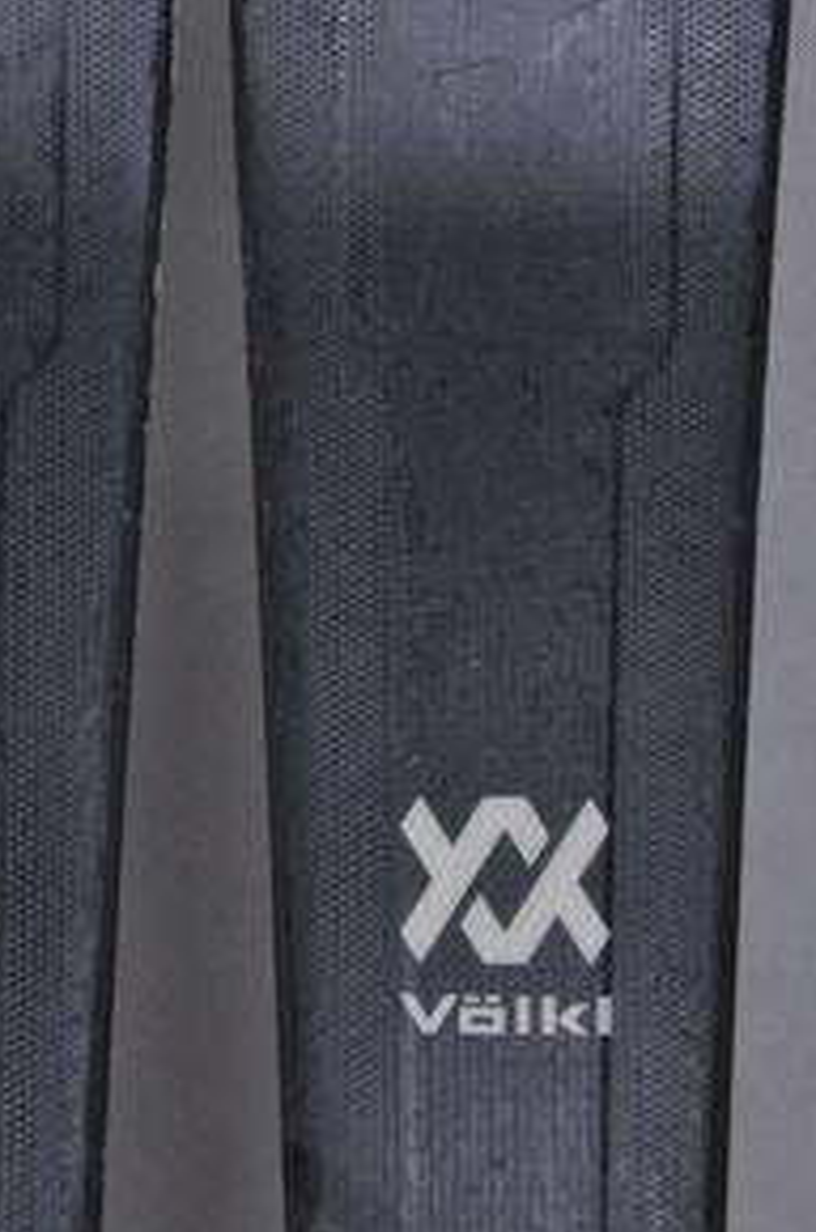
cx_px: 198
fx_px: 8362
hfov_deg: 5.6
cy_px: 540
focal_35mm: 245
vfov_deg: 8.4
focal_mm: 105
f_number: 11
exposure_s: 1/125
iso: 3200
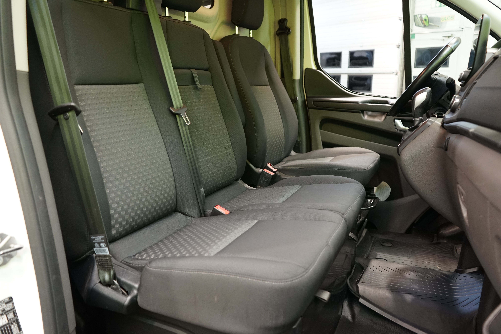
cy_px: 167
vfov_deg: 45.0
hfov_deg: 63.7
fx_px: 404
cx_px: 250
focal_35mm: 29
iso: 1250
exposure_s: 1/20
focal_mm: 29
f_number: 4
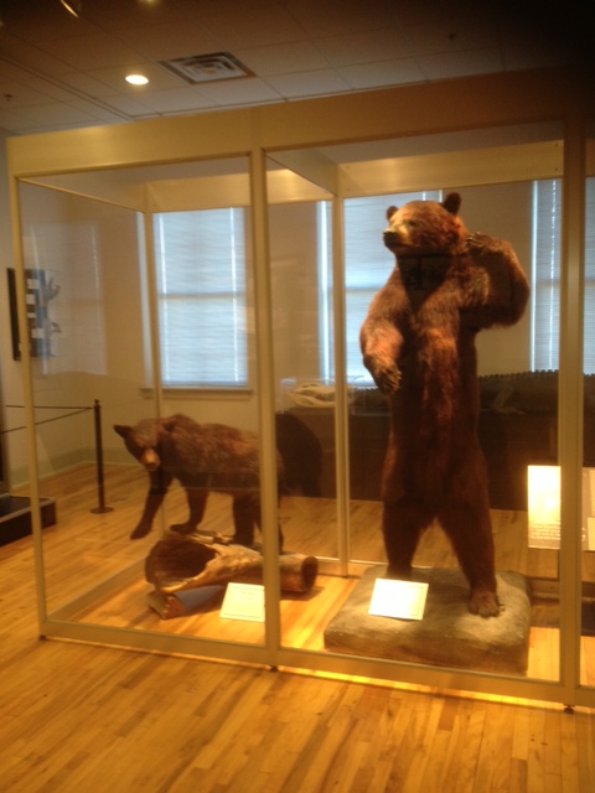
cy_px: 396
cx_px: 298
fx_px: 802
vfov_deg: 52.6
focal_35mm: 35
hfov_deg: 40.7
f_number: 2.4
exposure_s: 1/20
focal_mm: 4.28
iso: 100
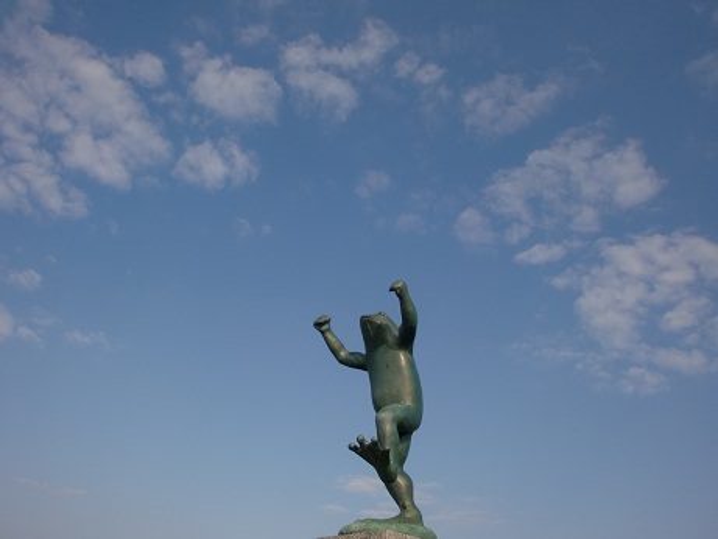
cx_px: 359
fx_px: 581
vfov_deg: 49.8
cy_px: 270
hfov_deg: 63.4
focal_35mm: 28
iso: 64
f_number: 7.8
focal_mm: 4.65
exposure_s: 1/250
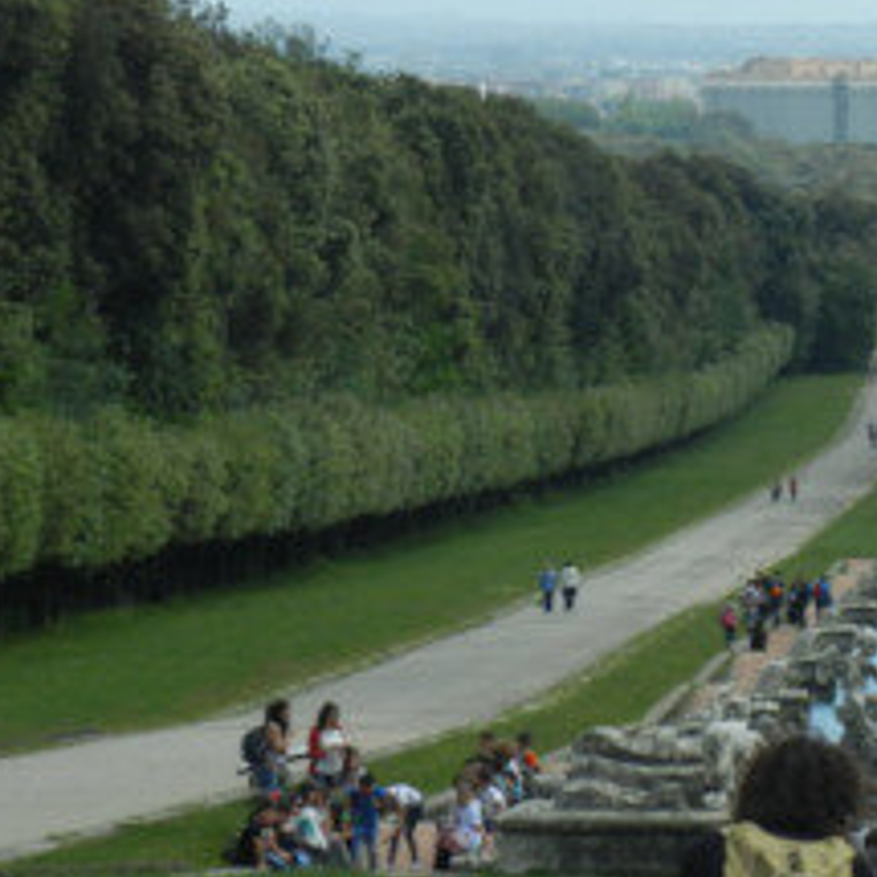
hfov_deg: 6.9
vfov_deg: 6.9
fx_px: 7223
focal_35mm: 252
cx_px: 1134
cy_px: 98
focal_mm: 18.3
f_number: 9
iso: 160
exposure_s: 1/260
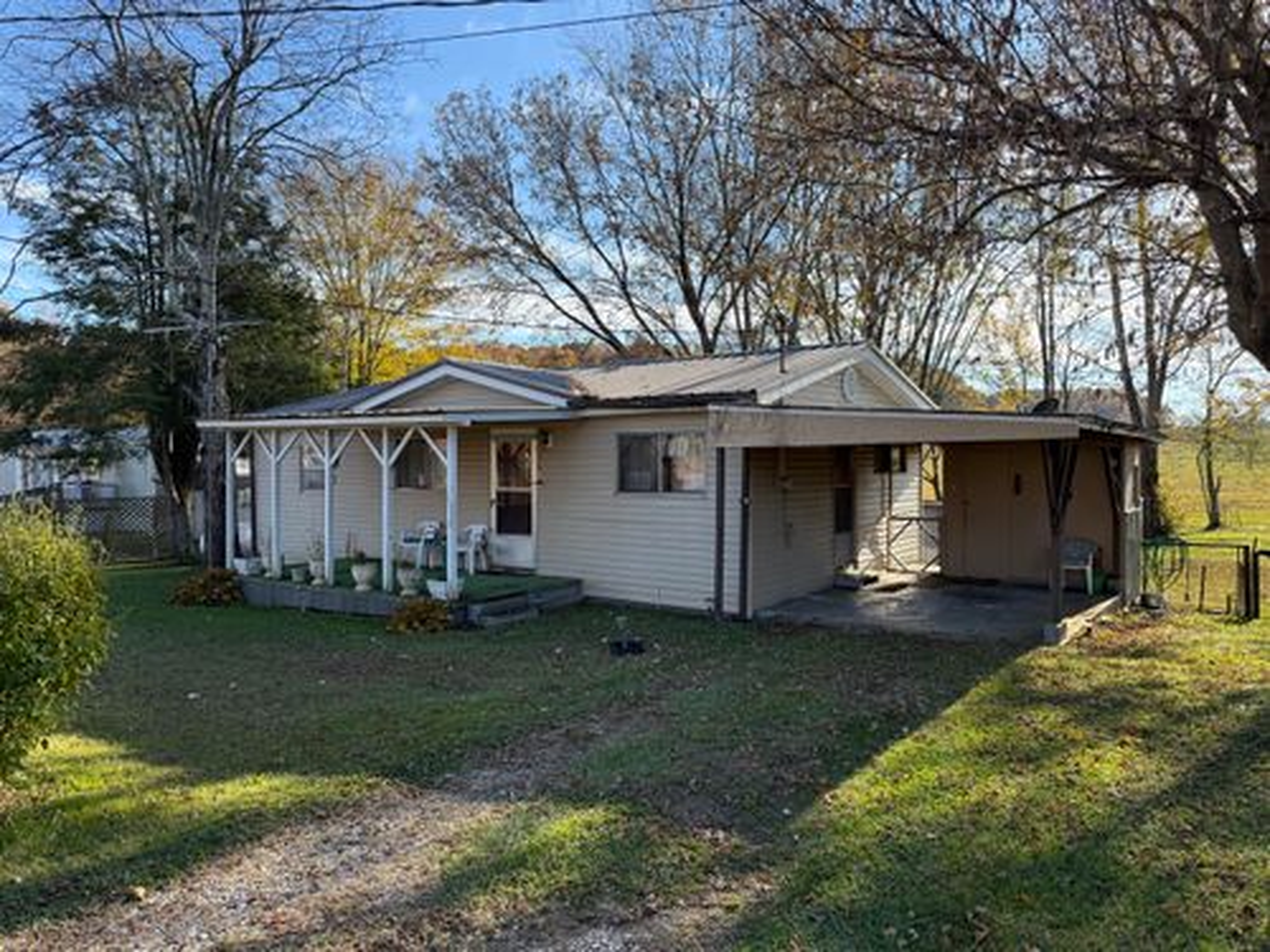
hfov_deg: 71.6
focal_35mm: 24
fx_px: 881
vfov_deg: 56.8
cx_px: 635
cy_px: 476
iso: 100
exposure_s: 1/1689
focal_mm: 6.76
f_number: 1.78
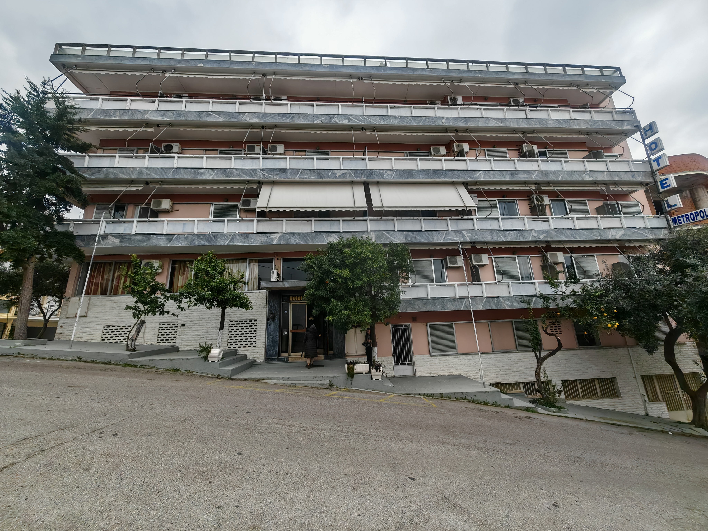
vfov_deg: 89.9
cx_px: 354
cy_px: 266
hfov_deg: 106.2
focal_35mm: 13
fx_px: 266
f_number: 2
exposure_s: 1/360
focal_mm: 1.82
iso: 80
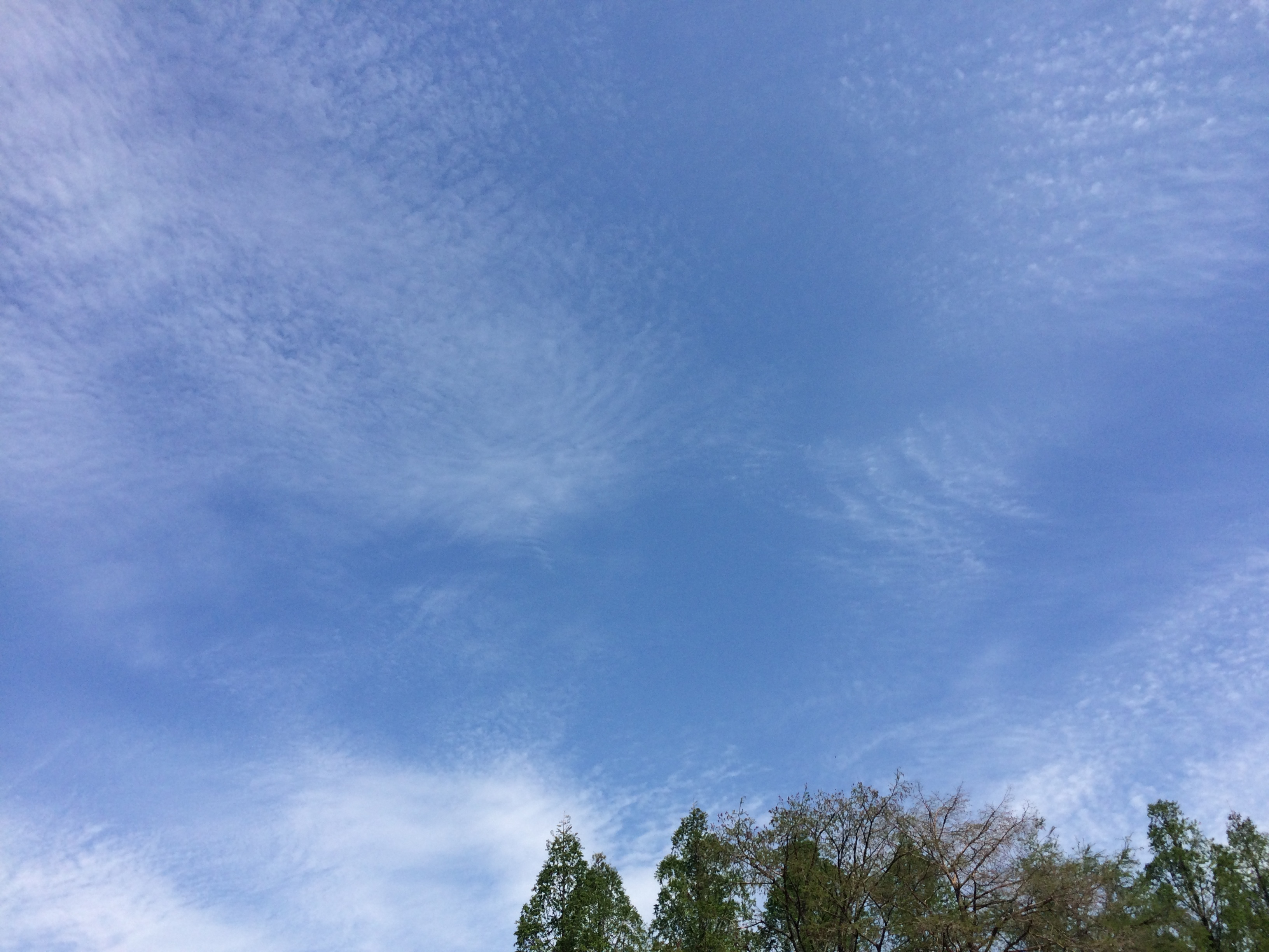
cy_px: 476
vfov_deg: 48.2
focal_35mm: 29
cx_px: 634
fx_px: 1063
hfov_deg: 61.7
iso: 32
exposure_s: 1/2740
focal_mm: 4.15
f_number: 2.2
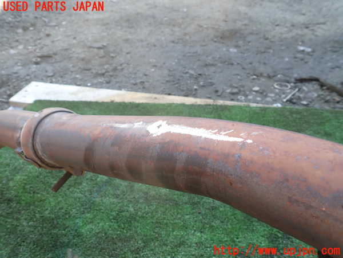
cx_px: 172
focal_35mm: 25
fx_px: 248
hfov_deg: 69.4
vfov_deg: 54.9
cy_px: 129
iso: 100
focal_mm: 4.5
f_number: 2.8
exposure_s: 1/100
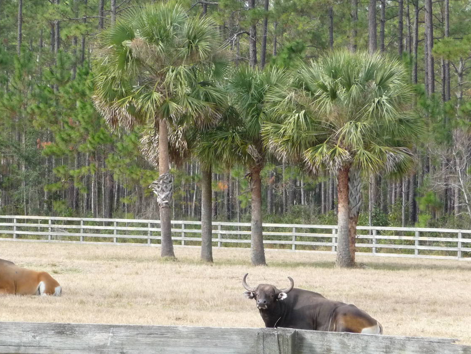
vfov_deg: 8.2
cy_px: 198
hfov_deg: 10.9
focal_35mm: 182
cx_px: 189
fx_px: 2477
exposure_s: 1/500
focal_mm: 21.8
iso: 320
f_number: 4.7
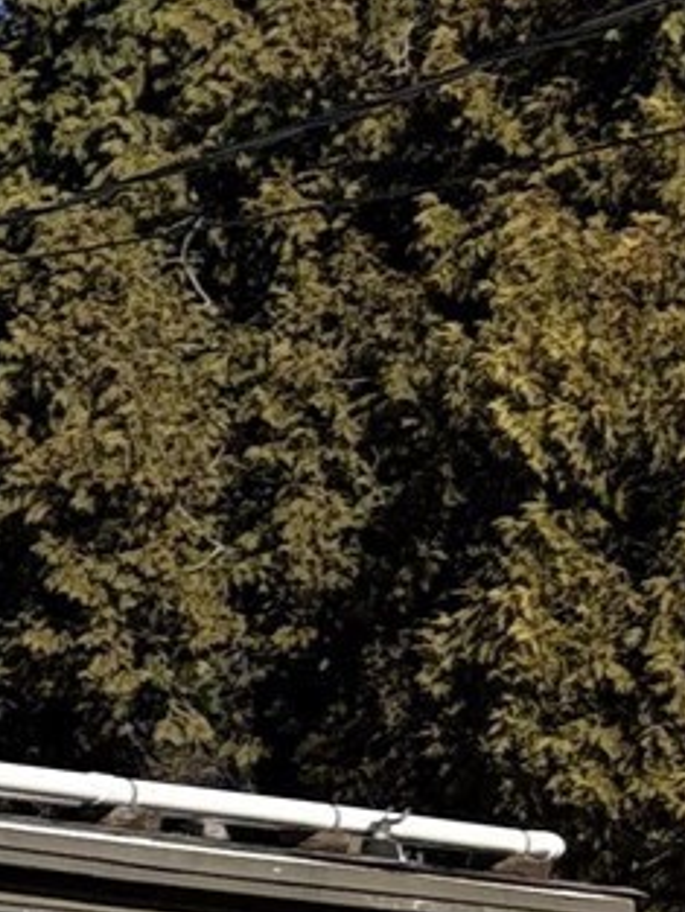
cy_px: 991
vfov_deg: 11.5
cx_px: -2128
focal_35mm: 170
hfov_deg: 6.7
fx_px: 4482
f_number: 1.6
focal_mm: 5.96
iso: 50
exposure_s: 1/3831
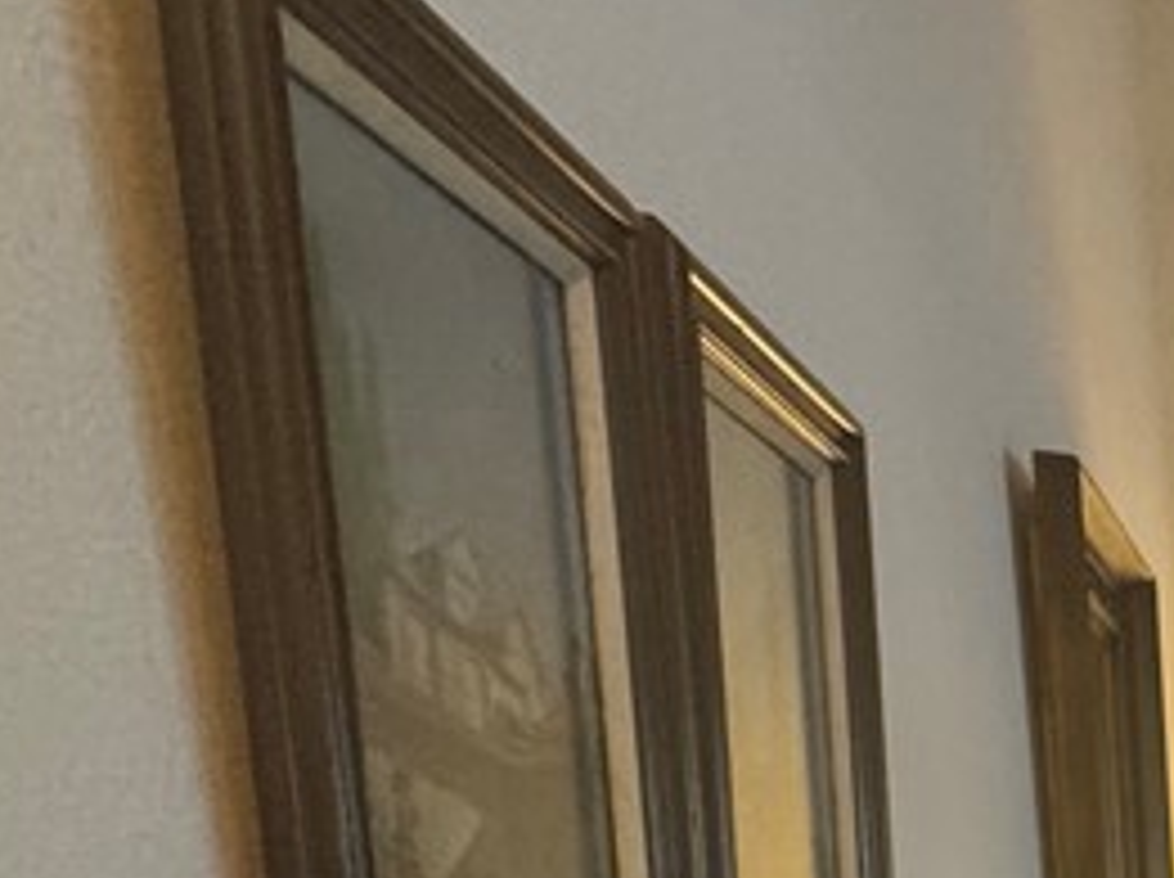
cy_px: 1310
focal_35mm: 55
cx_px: 2249
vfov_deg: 22.0
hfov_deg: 20.4
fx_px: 1863
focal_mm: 2.22
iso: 500
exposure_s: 1/60
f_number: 2.2
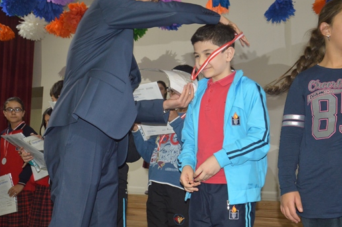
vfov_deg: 32.6
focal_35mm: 41
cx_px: 179
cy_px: 128
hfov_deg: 47.4
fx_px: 389
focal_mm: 22
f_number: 3.8
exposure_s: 1/30
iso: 1600
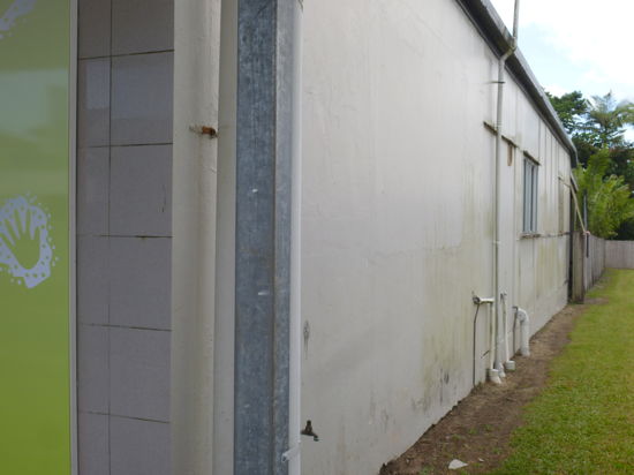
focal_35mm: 41
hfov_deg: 45.8
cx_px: 317
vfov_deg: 35.1
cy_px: 238
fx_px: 751
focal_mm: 7.4
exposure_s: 1/320
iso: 100
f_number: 3.9
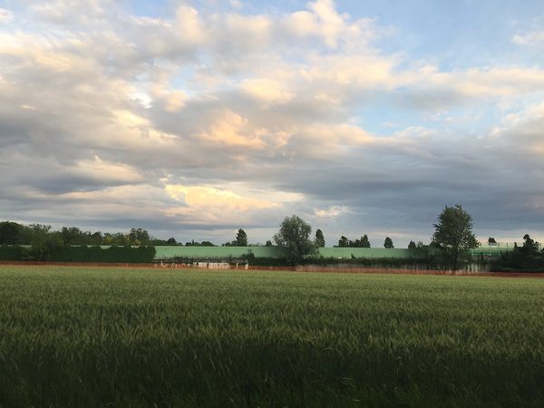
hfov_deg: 61.7
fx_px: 456
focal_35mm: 29
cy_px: 204
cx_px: 272
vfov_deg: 48.2
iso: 32
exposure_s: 1/161
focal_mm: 4.15
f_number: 2.2
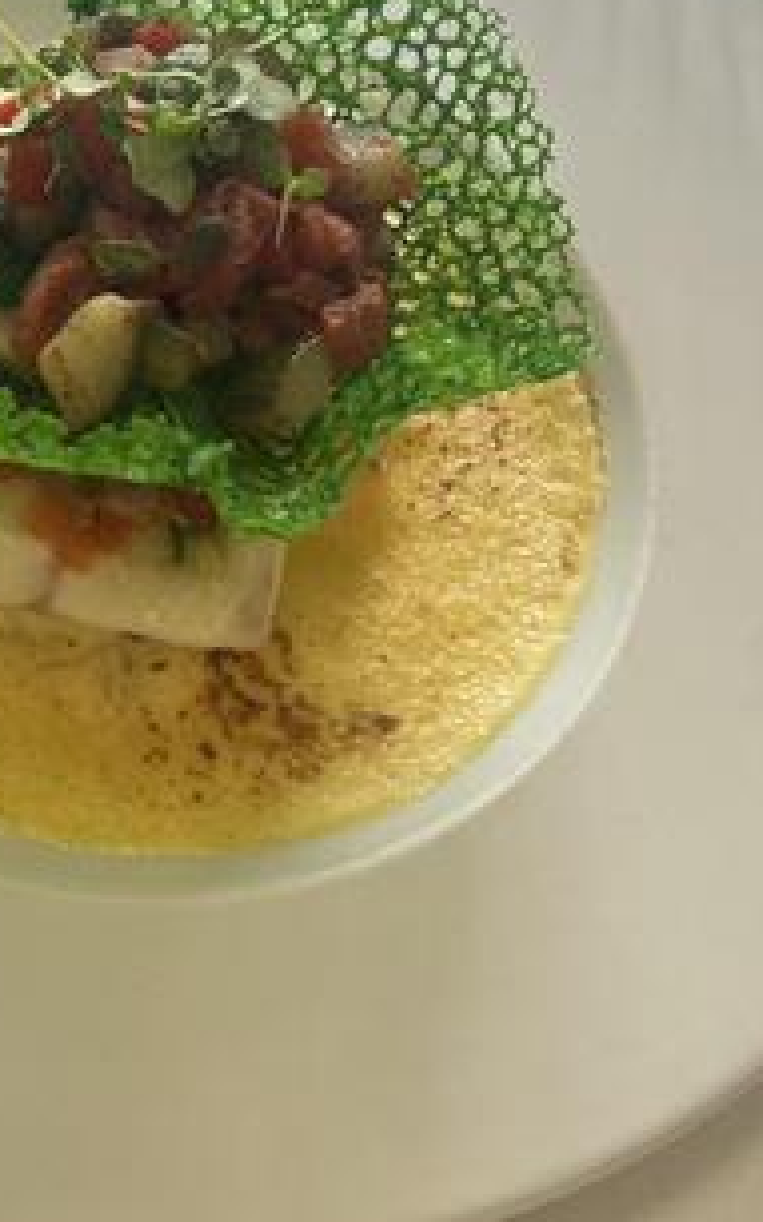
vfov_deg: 36.3
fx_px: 1798
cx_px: 72
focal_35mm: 54
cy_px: 248
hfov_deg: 23.3
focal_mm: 5.7
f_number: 1.5
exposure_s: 1/100
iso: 40
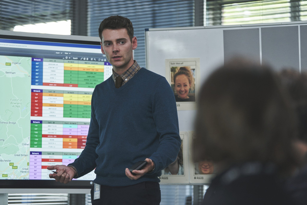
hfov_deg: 15.9
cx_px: 154
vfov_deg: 10.6
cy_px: 102
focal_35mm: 129
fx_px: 1100
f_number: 2.8
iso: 1250
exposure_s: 1/200
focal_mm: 129
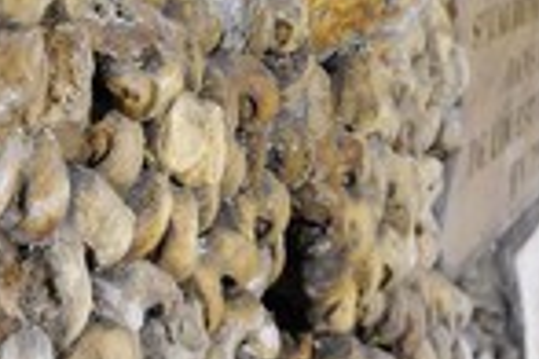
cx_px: 484
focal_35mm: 97
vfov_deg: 13.6
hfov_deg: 20.6
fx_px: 1452
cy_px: -114
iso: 400
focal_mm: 34
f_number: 5.6
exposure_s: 15
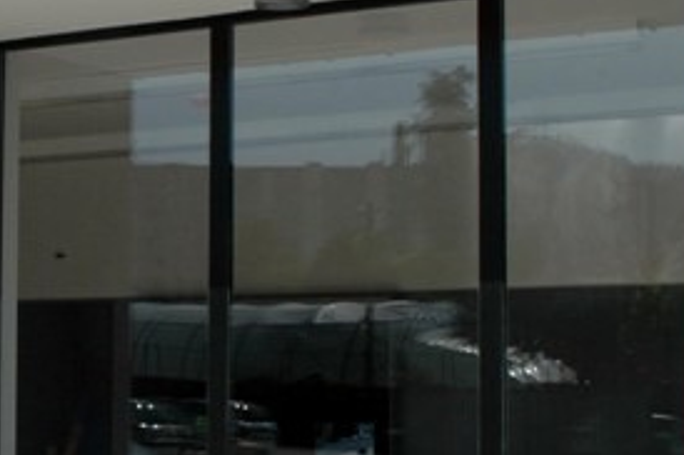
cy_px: 205
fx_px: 1993
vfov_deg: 13.0
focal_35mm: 105
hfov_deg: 18.5
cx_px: -122
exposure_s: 1/200
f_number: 16
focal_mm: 24
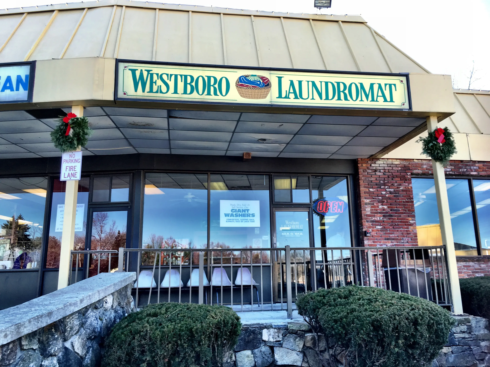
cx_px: 245
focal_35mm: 29
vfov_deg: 48.2
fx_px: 411
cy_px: 184
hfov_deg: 61.7
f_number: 2.2
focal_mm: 4.15
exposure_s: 1/139
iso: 25
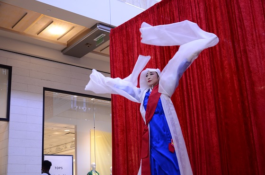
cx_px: 132
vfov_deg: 27.9
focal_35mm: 48
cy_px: 88
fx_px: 352
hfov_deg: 41.2
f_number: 4.5
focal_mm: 32
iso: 1000
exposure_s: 1/125
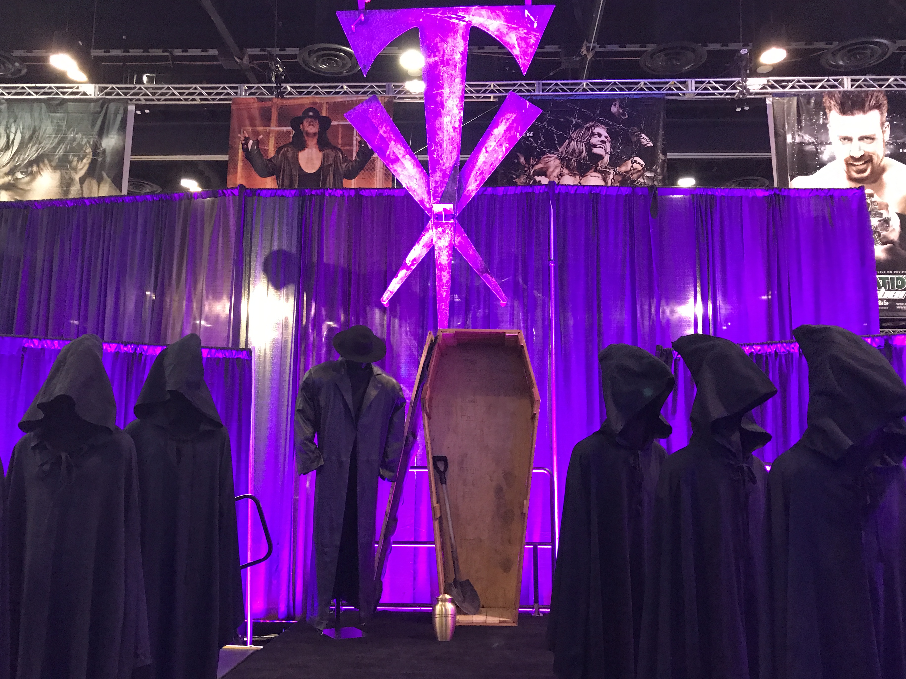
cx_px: 457
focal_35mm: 31
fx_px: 811
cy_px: 355
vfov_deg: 45.4
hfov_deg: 58.4
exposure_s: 1/5
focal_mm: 3.99
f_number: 1.8
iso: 80
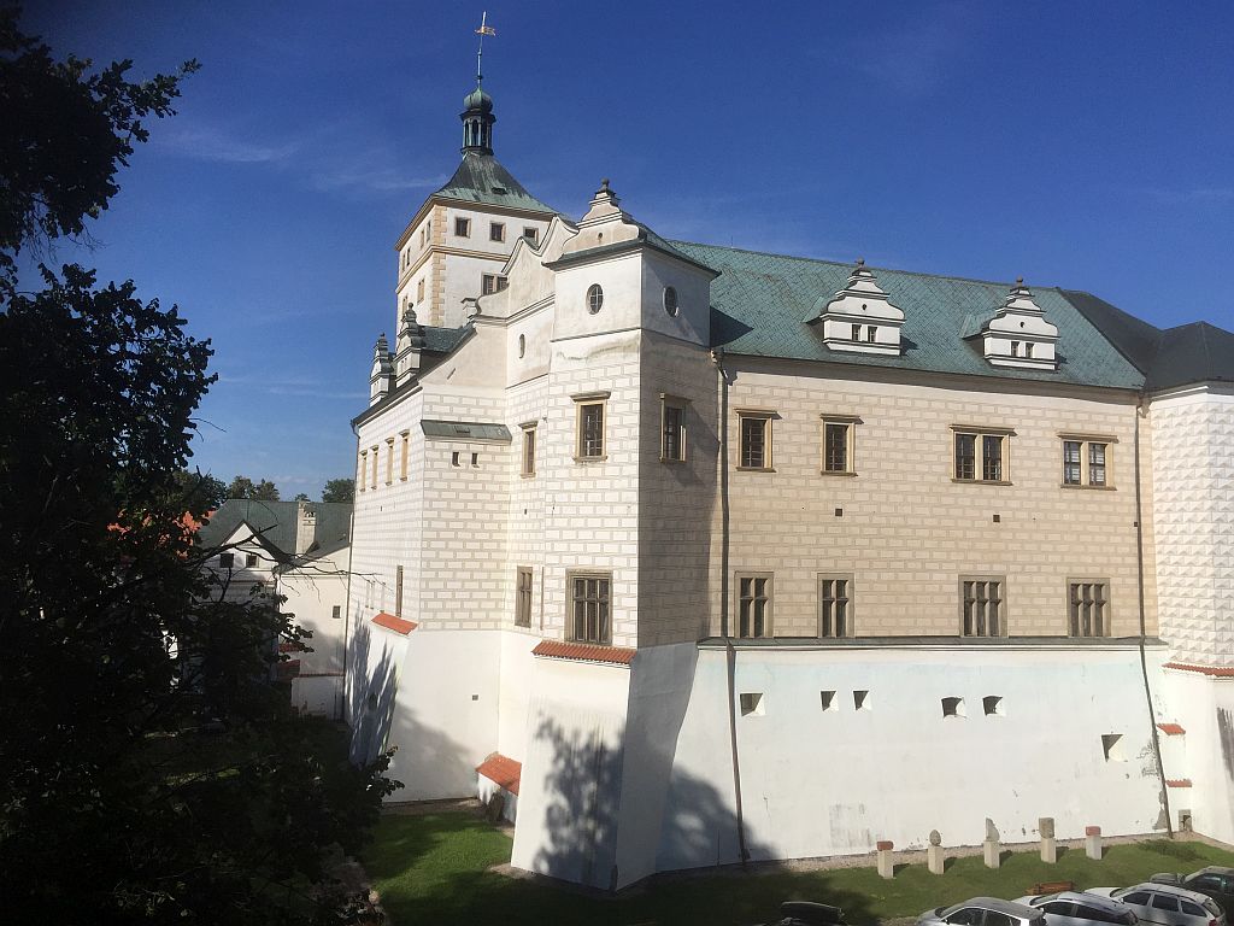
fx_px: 1034
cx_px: 617
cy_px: 463
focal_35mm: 29
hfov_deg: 61.7
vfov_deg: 48.2
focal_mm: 4.15
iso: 32
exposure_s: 1/4405
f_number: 2.2
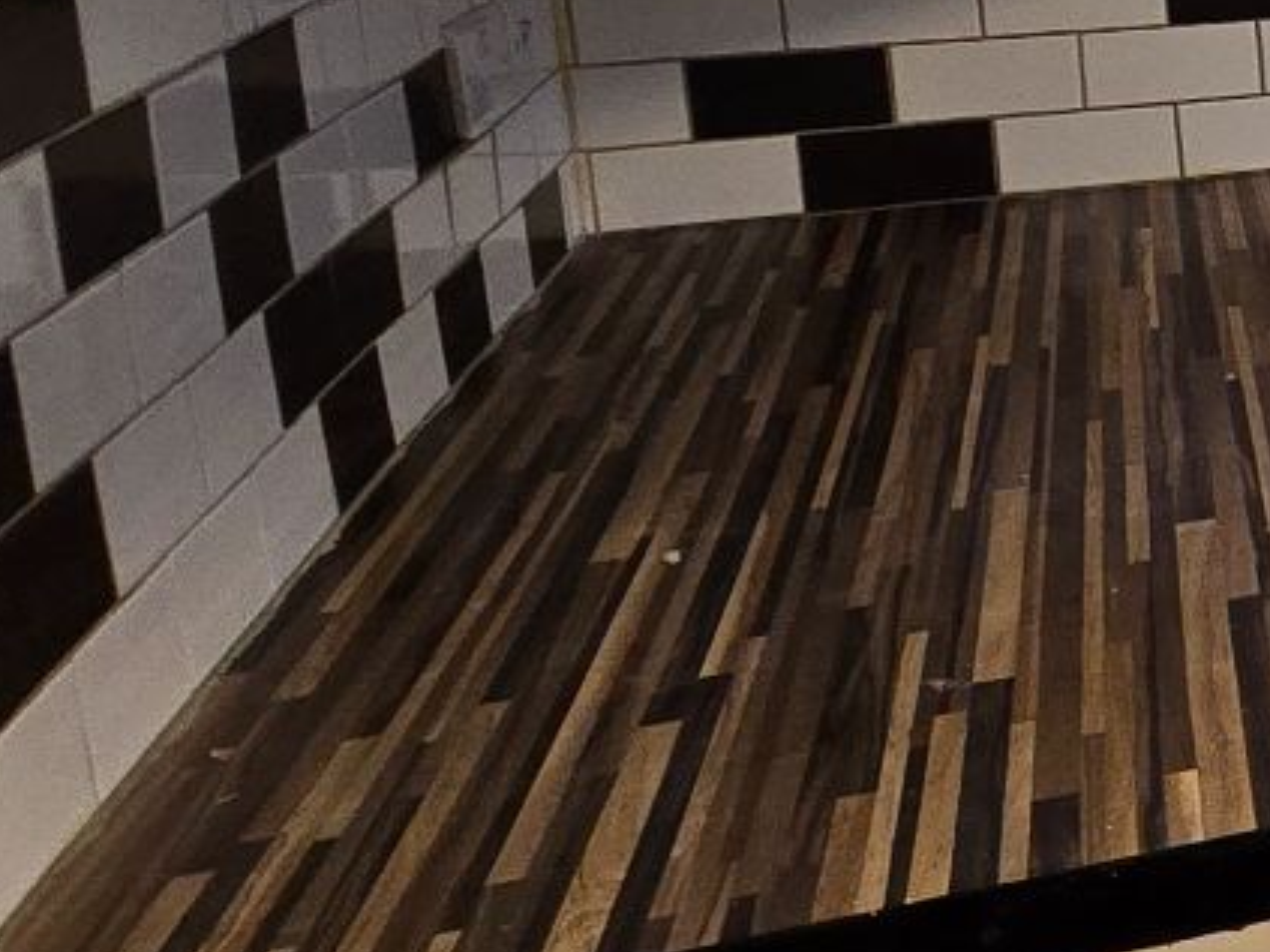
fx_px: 2311
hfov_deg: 17.6
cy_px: 12
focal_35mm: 63
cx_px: 2717
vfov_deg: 22.4
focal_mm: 2.2
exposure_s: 1/50
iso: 160
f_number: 2.2
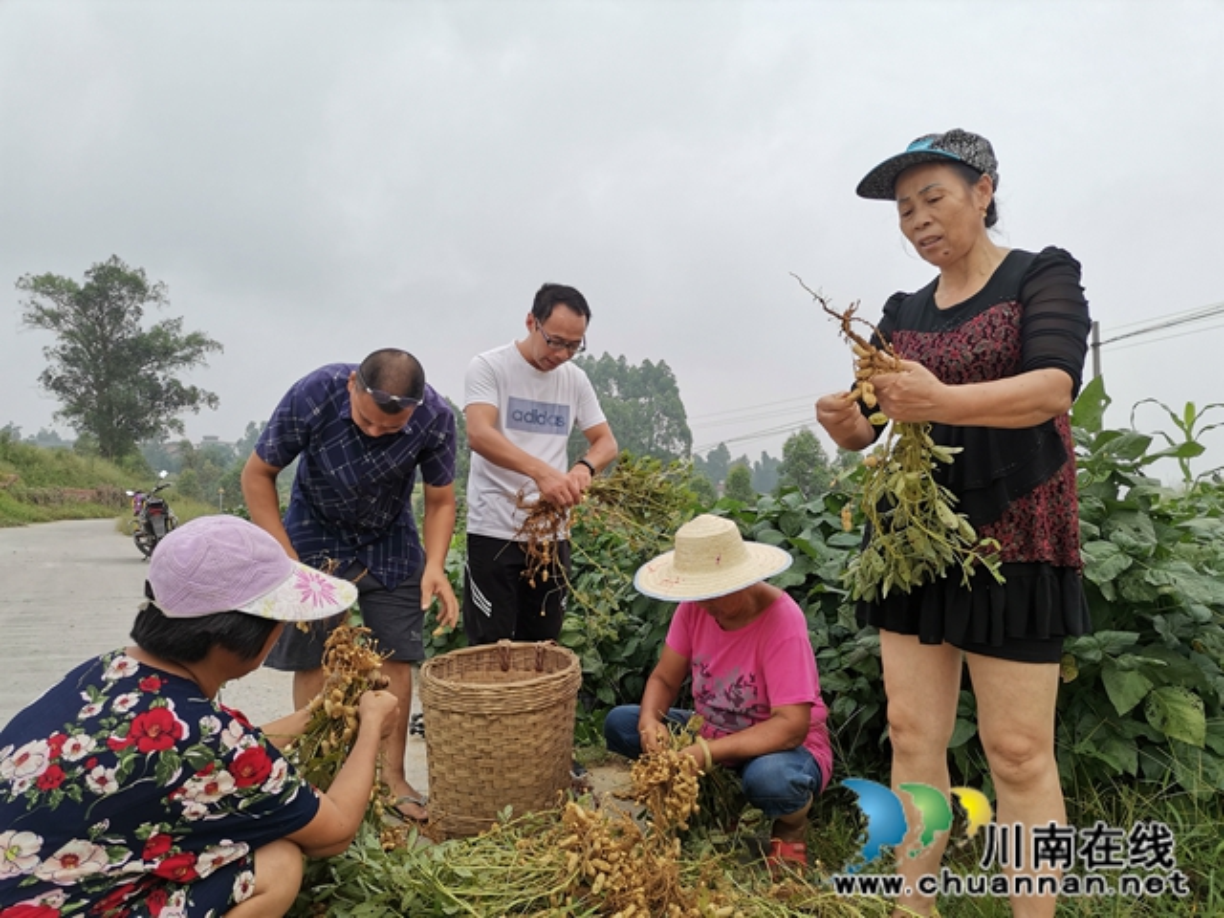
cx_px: 612
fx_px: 919
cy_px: 459
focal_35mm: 26
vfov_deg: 53.1
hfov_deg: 67.3
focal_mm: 4.75
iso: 50
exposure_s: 1/1046
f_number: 1.8
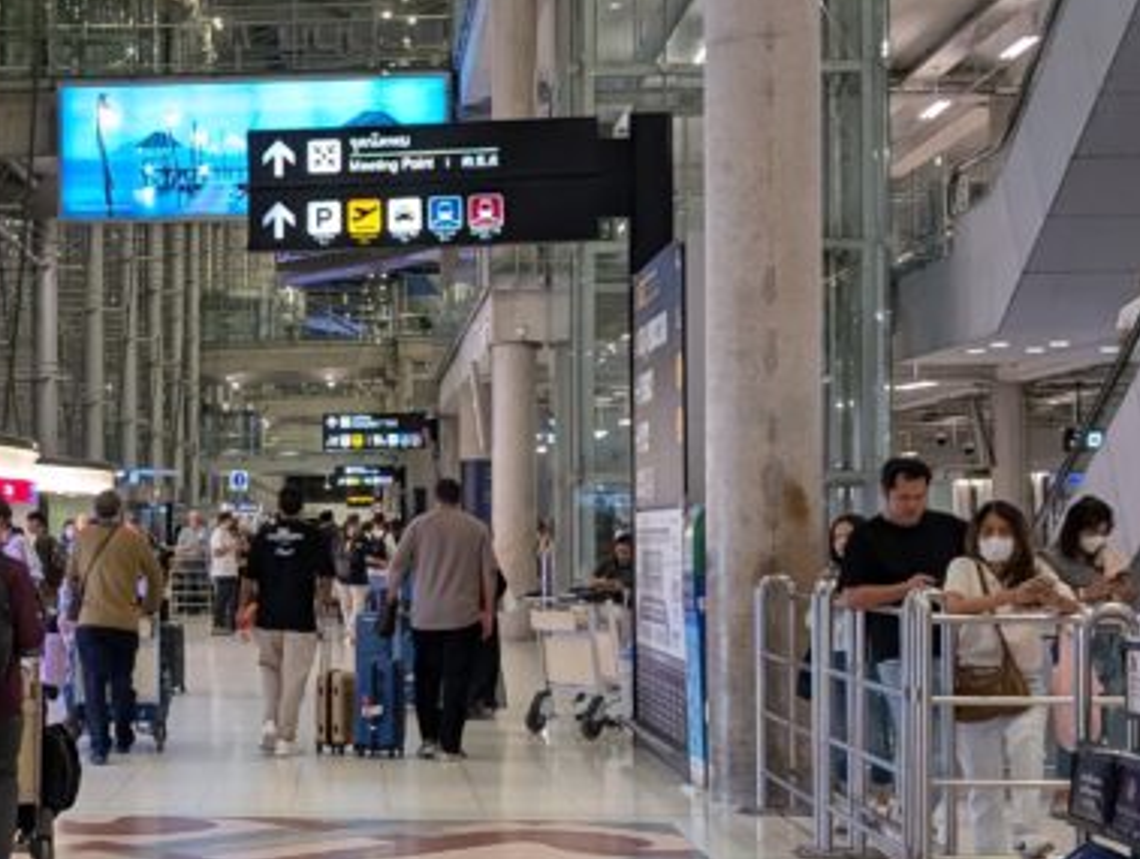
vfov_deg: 22.7
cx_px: 154
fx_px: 2145
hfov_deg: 28.8
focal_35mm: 65
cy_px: 460
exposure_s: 1/412
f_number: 1.68
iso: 680
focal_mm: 6.9
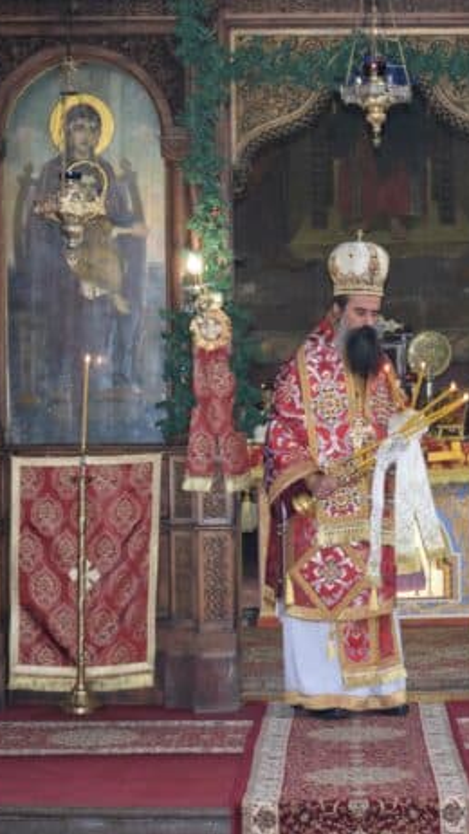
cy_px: 417
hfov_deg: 13.3
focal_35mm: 90
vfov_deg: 23.7
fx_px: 1989
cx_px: 428
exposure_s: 1/60
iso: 1250
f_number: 4.8
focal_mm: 38
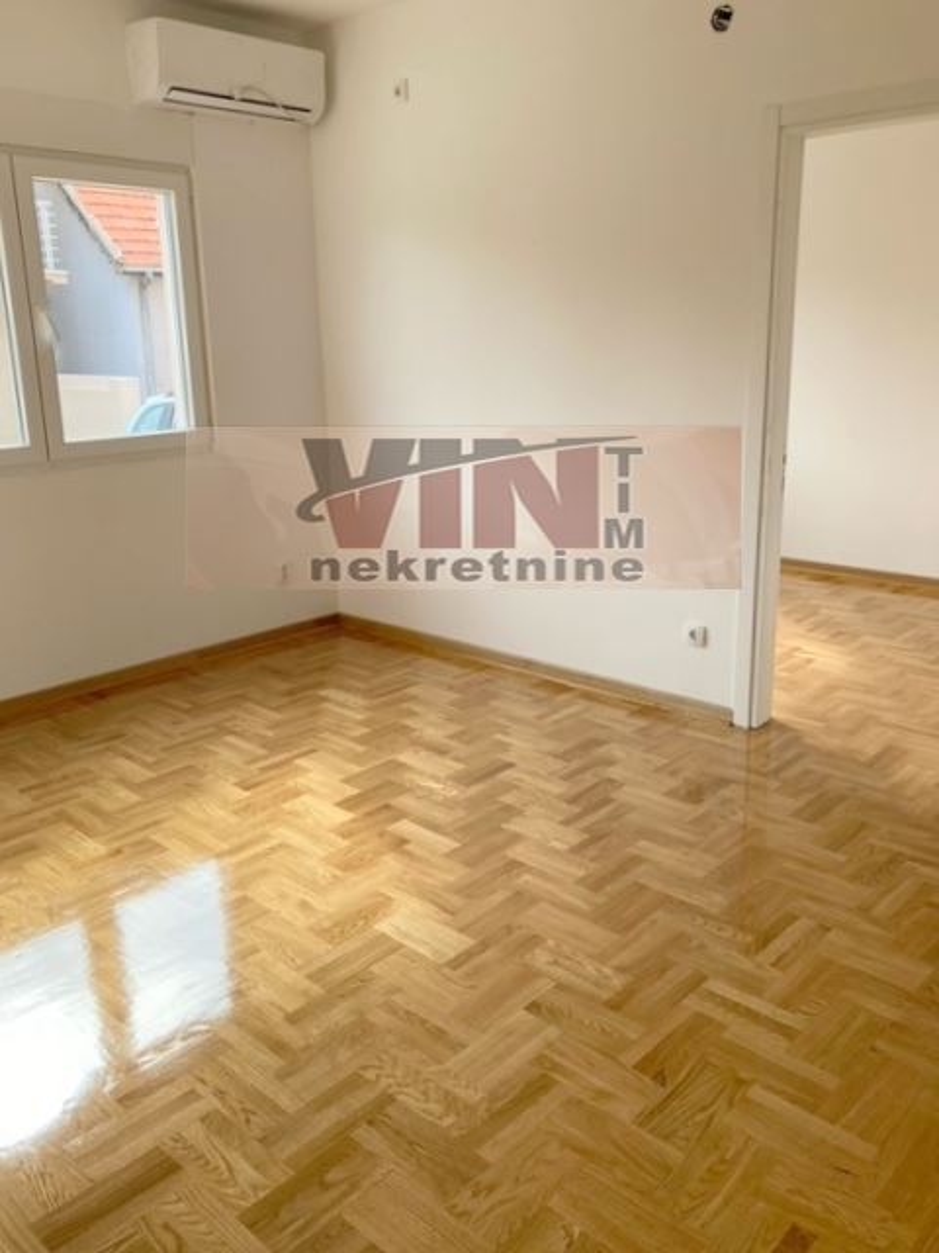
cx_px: 470
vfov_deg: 63.4
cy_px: 626
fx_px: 1013
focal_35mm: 28
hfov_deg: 49.7
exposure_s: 1/121
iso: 25
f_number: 1.8
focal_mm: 3.99
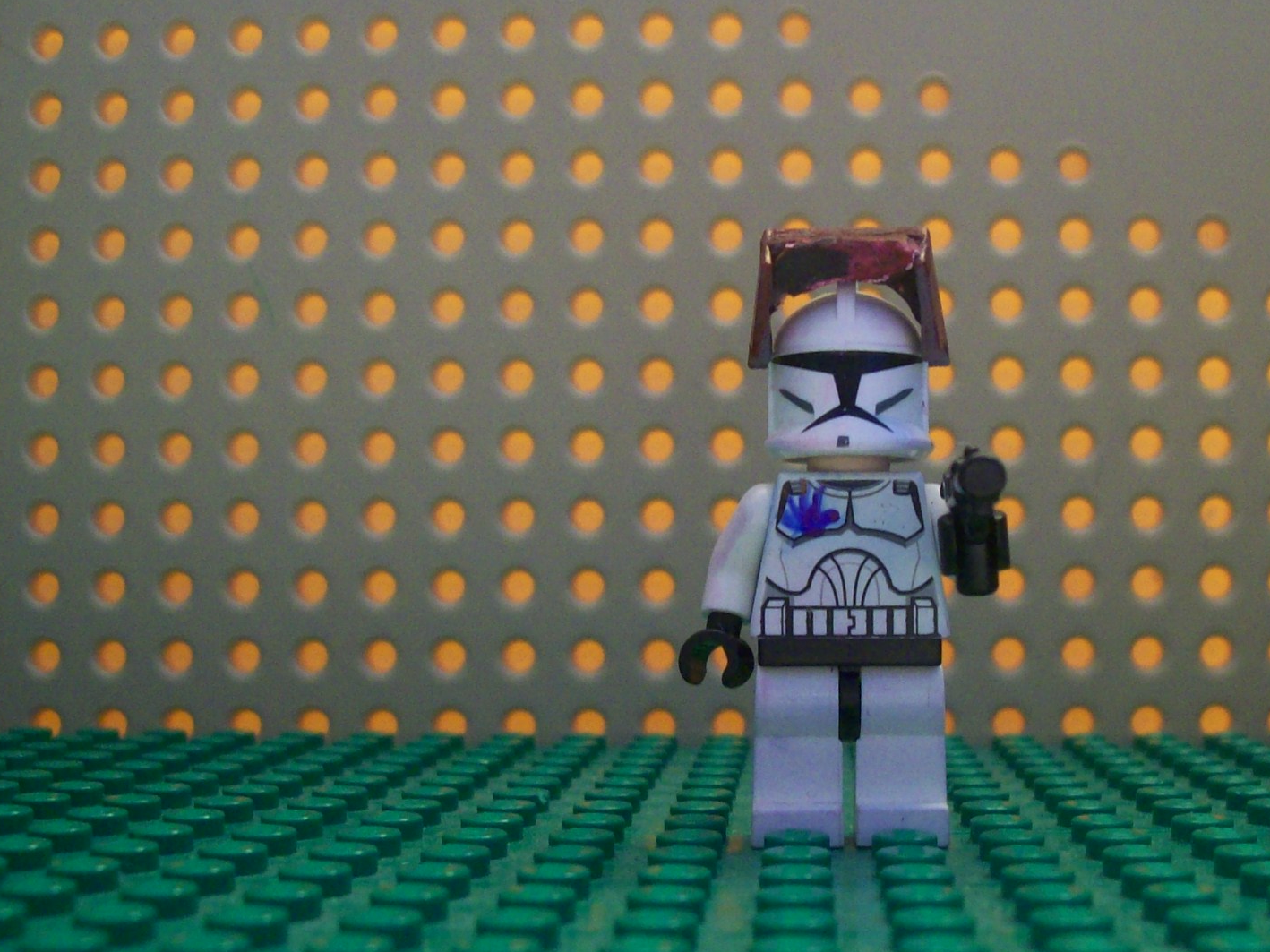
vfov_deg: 28.0
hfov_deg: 36.6
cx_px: 806
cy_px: 512
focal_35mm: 52
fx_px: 1907
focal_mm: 6
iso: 200
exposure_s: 1/8
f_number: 2.7
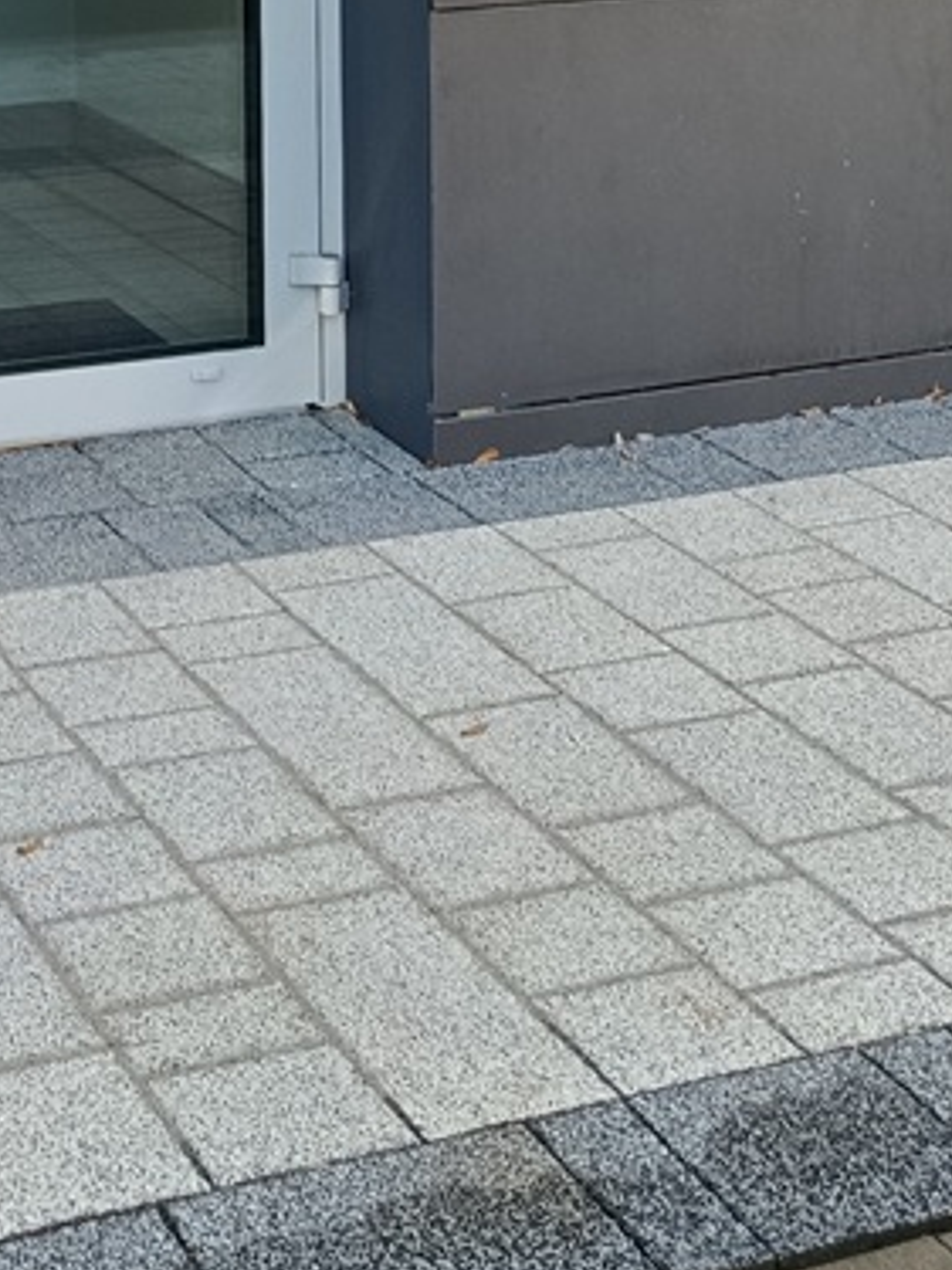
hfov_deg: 20.9
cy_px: -332
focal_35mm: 64
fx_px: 2348
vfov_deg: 26.3
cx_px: -278
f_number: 1.7
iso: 110
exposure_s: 1/100
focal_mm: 5.24
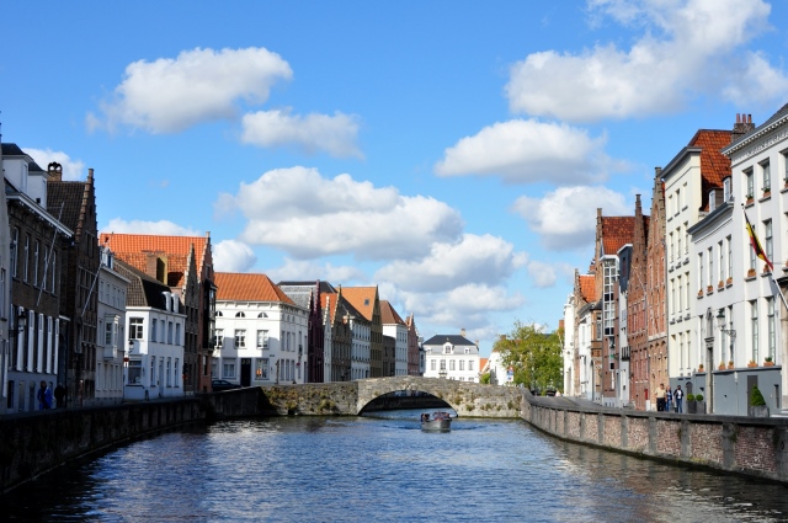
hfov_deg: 37.9
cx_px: 394
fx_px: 1148
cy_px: 262
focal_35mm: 52
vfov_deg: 25.7
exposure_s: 1/320
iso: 200
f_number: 10
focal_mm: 35
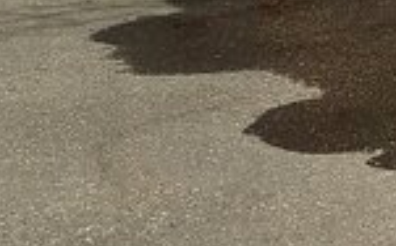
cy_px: -391
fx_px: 1940
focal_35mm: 180
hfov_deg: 10.8
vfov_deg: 6.8
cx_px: 747
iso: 100
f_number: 1.9
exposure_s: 1/1853
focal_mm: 3.94
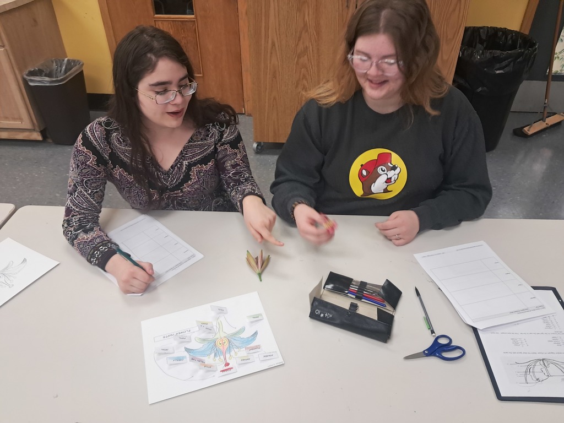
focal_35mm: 27
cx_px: 282
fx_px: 440
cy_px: 212
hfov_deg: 65.3
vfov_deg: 51.4
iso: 250
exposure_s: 1/50
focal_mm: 4
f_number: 1.8
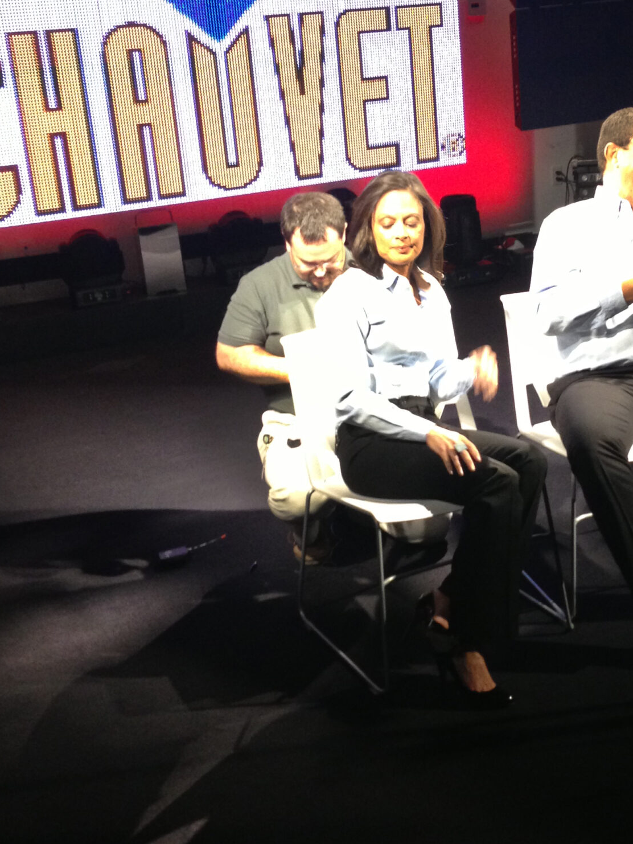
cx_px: 492
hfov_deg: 25.3
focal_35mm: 57
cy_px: 358
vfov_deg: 33.7
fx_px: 1389
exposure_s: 1/20
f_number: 2.4
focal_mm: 4.13
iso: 200
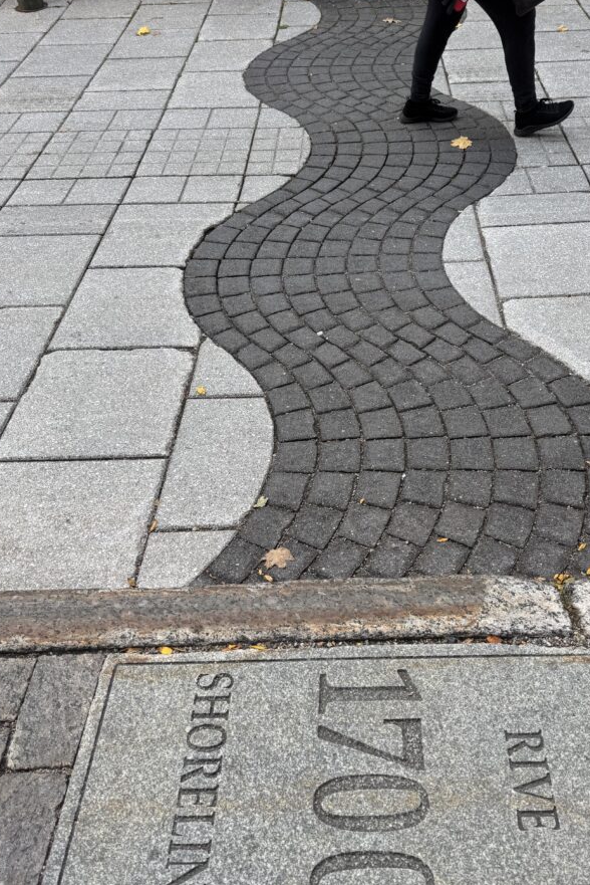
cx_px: 370
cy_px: 407
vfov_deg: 63.5
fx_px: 712
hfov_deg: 44.6
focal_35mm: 29
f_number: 1.78
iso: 80
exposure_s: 1/404
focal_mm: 6.76
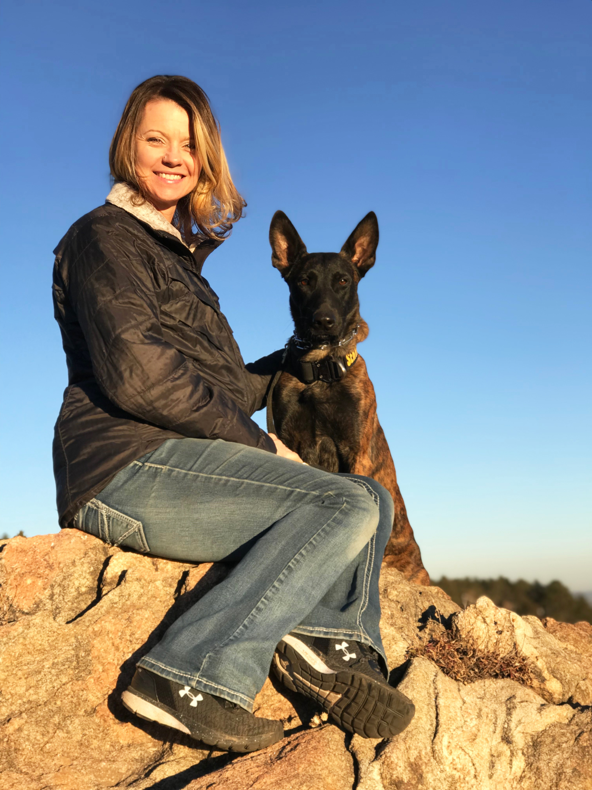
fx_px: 1300
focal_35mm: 57
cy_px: 395
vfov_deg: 33.8
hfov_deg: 25.7
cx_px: 296
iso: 20
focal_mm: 6.6
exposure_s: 1/308
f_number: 2.8
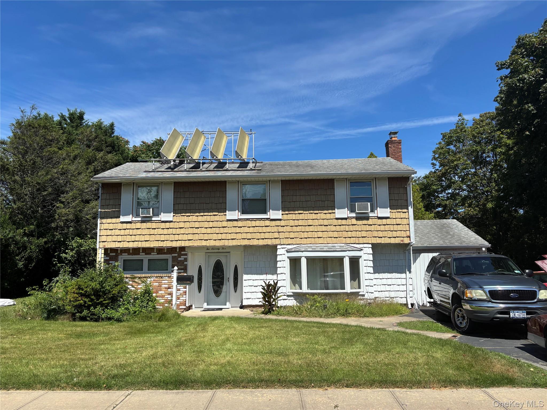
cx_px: 274
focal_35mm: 26
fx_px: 411
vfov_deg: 53.1
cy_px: 205
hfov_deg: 67.3
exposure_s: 1/3788
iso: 50
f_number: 1.6
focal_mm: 5.96
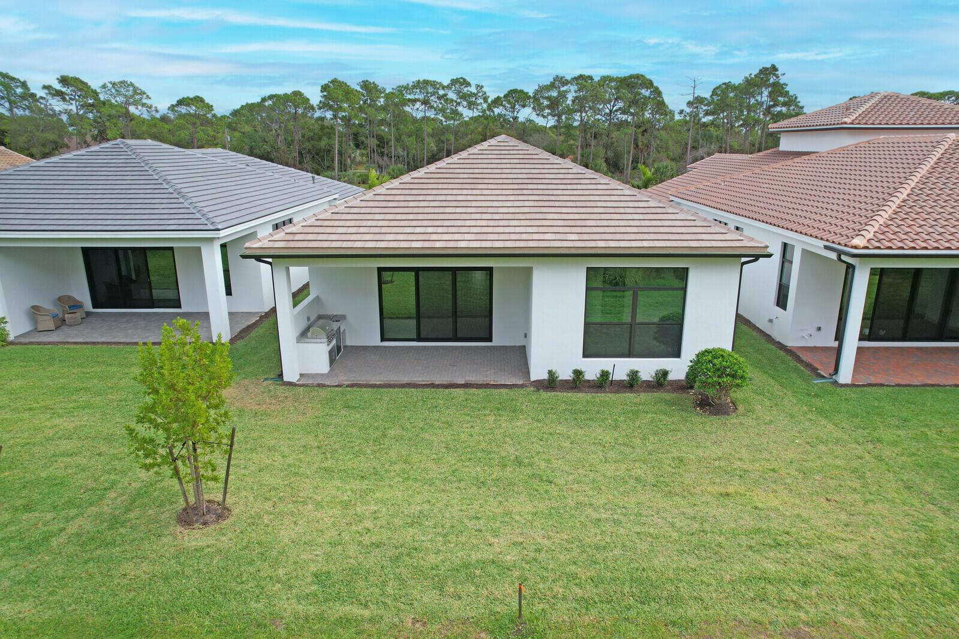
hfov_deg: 78.6
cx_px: 480
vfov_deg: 57.2
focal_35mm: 22
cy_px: 320
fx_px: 586
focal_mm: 8.38
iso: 110
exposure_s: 1/800
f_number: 2.8
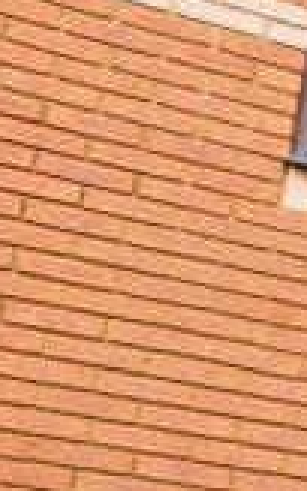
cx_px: 1288
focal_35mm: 96
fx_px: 1284
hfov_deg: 7.7
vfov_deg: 19.1
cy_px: 721
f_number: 7.1
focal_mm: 10
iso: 400
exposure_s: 1/60
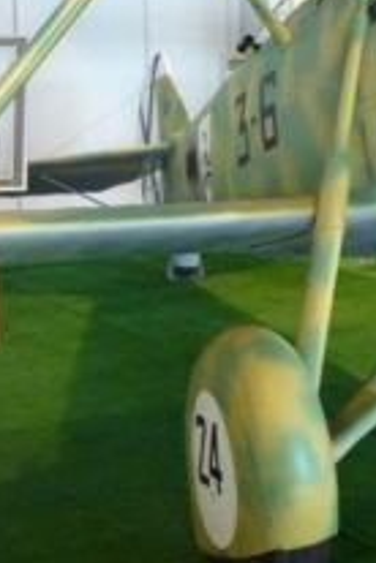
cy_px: 120
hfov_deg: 17.4
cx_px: 500
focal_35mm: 73
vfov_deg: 27.2
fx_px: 1144
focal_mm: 4.7
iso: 400
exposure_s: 1/13
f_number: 3.4
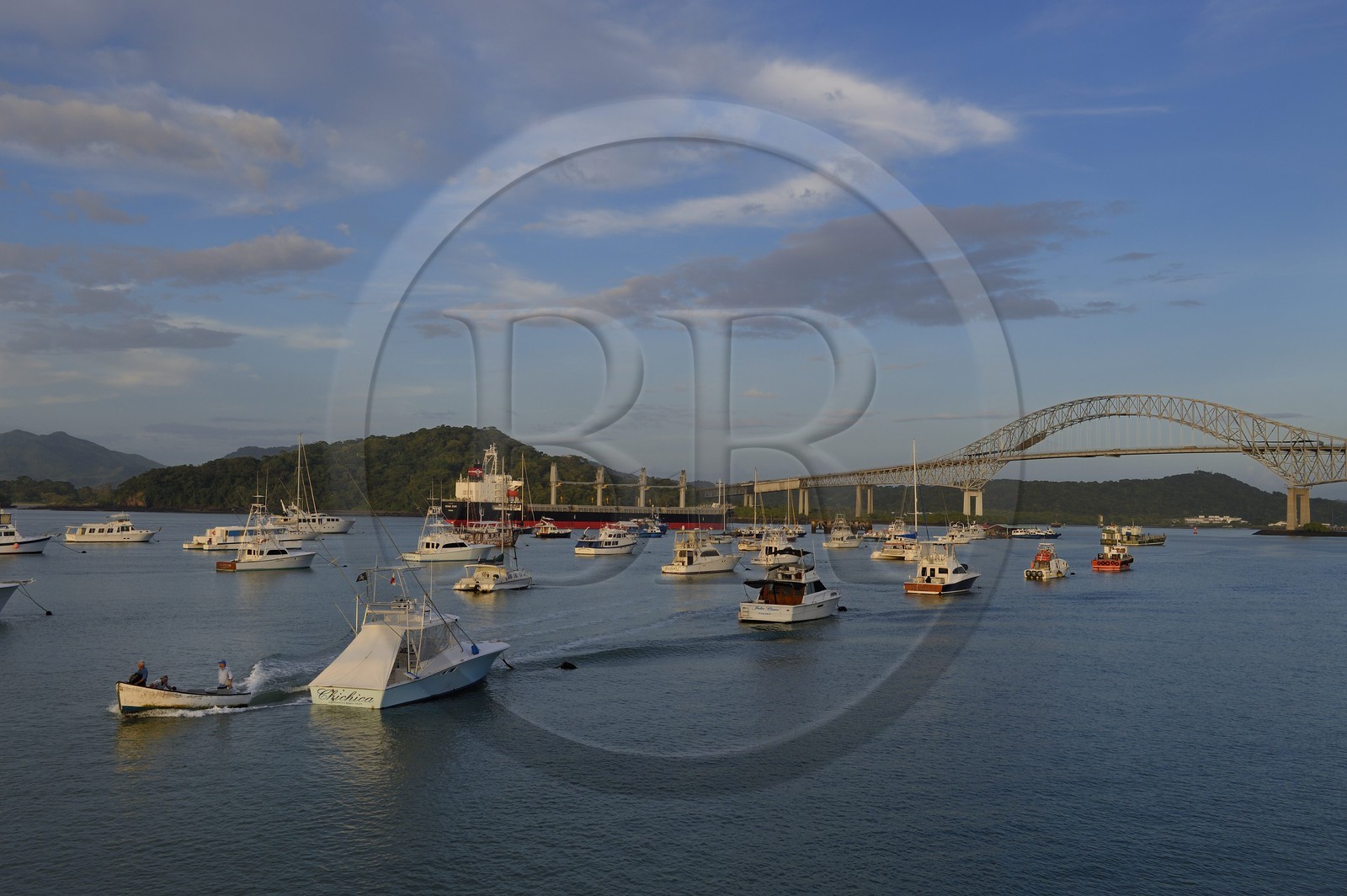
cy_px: 448
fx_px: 1196
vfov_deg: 41.0
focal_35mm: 32
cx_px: 674
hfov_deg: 58.8
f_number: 8
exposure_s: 1/320
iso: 200
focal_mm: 32
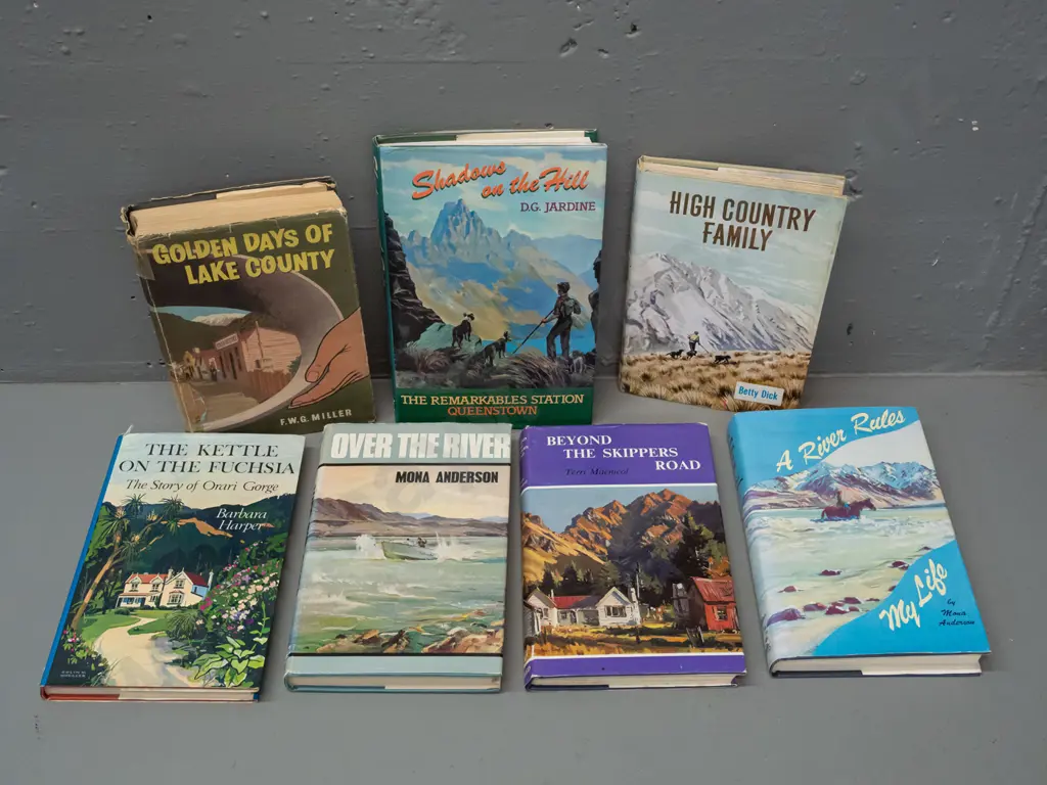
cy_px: 392
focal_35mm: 40
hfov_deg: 46.8
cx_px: 524
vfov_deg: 36.0
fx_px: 1210
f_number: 5.6
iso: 3200
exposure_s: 1/250
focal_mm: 20
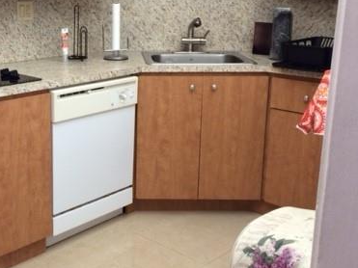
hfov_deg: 37.5
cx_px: 103
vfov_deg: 29.0
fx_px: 517
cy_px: 102
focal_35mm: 50
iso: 80
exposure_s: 1/30
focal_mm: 4.15
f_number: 2.2
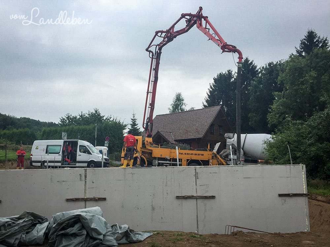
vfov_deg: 48.2
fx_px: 276
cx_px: 165
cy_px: 124
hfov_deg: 61.7
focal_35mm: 29
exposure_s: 1/1250
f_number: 2.2
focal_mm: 4.15
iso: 32
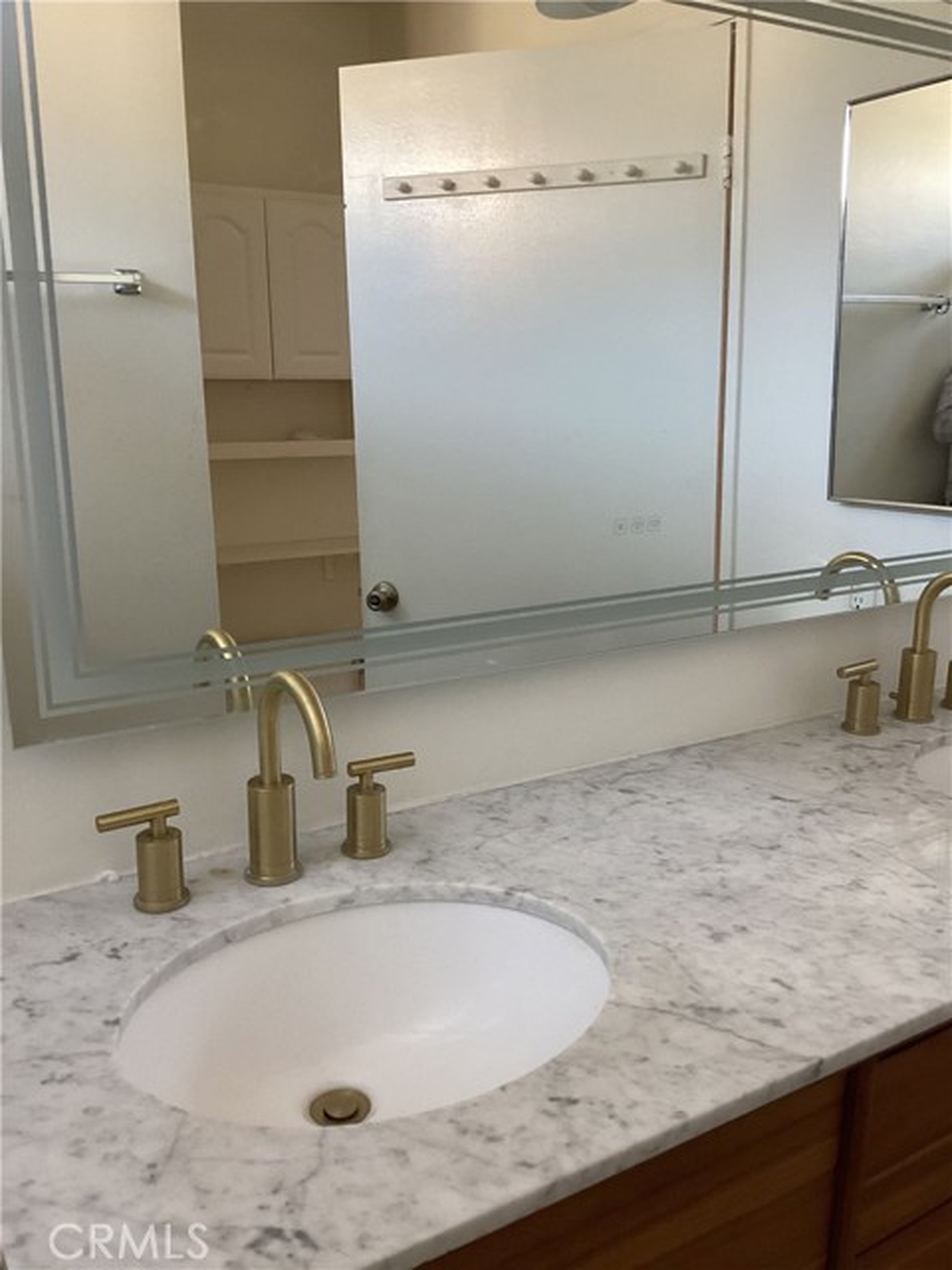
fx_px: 1137
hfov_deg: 45.4
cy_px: 635
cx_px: 476
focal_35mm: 31
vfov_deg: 58.4
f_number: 2.4
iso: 200
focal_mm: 3.3
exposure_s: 1/60
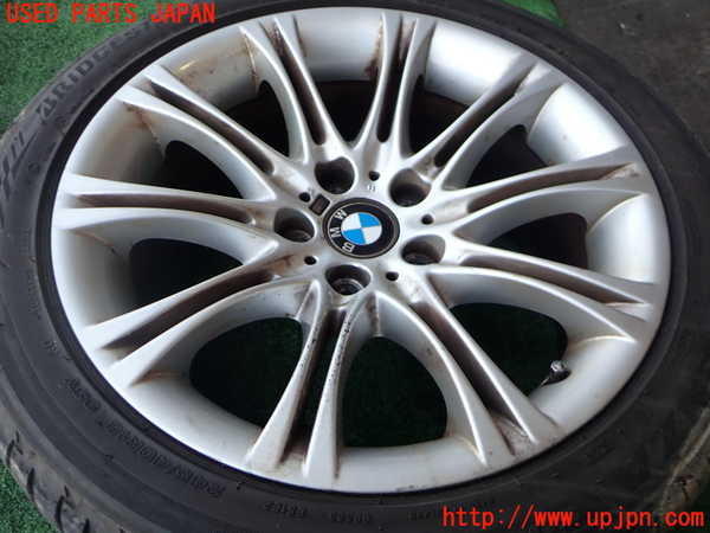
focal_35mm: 30
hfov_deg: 60.0
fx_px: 615
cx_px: 355
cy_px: 266
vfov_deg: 46.8
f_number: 2.3
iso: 100
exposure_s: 1/160
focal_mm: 5.4
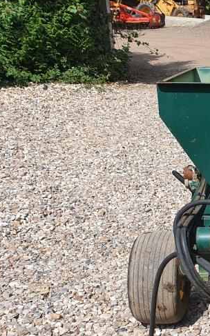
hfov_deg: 19.7
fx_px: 532
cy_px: 248
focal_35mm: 58
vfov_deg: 34.5
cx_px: 305
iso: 50
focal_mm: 4.32
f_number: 2.4
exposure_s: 1/1620
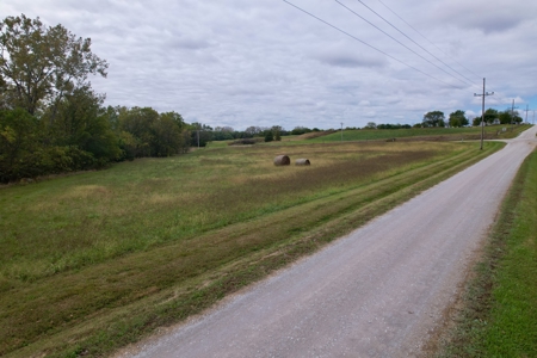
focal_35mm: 22
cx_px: 268
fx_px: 328
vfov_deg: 57.2
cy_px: 179
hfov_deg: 78.6
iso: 100
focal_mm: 8.38
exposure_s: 1/80
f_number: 2.8
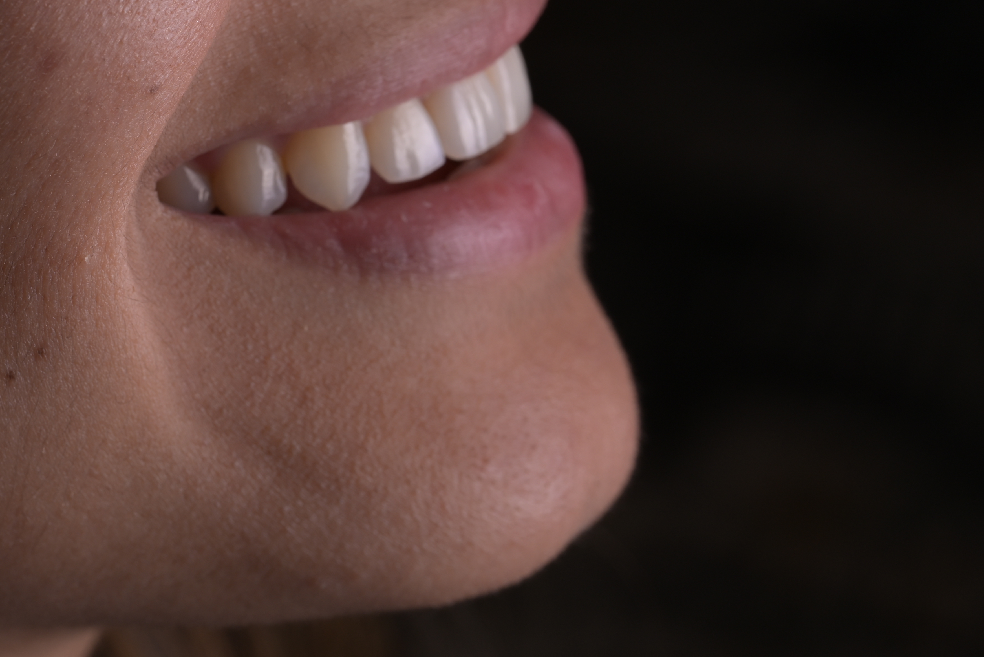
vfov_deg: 7.6
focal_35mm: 181
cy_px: 202
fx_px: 4949
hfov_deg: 11.3
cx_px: 267
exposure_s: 1/100
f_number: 14
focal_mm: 105
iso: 100
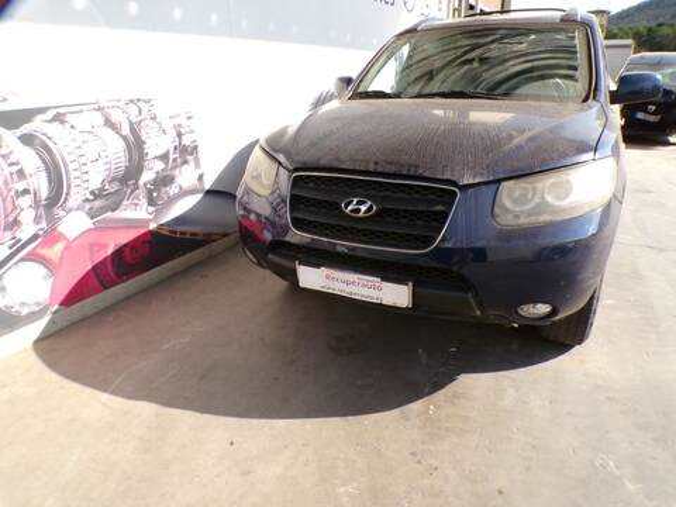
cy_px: 254
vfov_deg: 56.8
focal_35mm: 24
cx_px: 338
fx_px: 469
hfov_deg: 71.6
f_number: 5.8
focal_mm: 4.3
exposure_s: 1/180
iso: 100
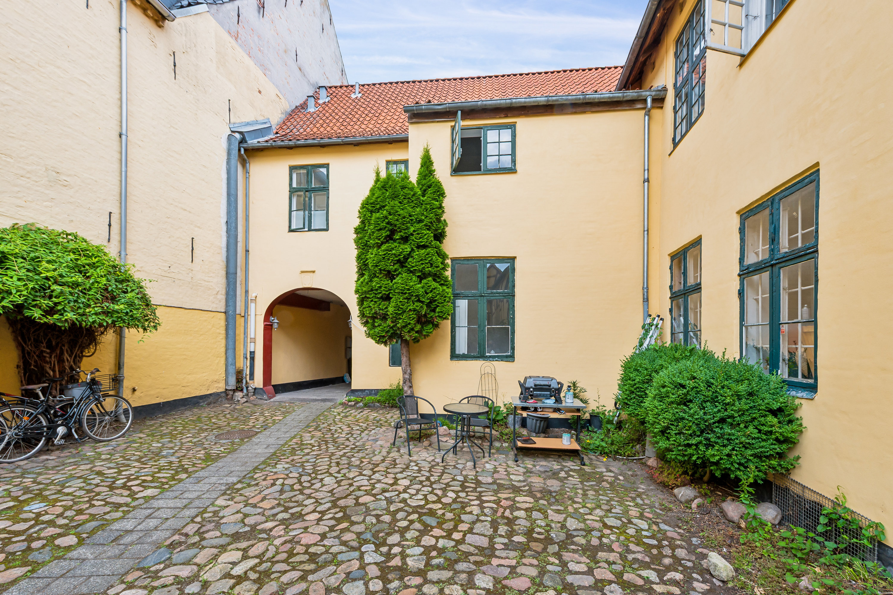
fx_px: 372
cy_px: 298
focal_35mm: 15
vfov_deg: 77.3
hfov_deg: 100.4
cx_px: 446
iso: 500
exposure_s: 1/125
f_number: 13
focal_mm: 15
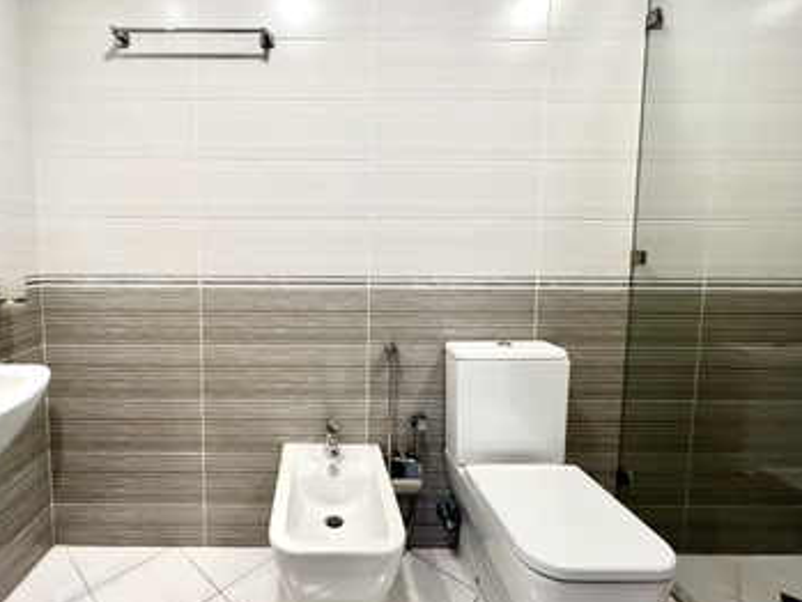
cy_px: 277
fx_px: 394
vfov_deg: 74.6
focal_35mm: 17
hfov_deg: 89.8
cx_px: 318
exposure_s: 1/100
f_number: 1.8
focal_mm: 1.57
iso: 200
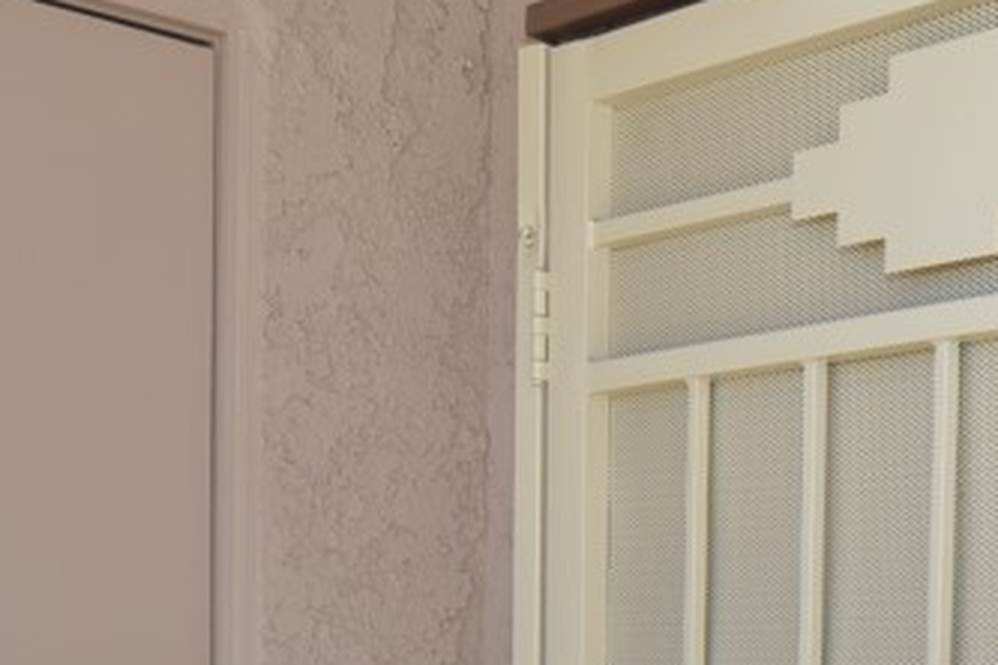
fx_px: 2024
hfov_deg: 25.3
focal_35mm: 73
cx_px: 1157
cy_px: 977
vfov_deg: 17.0
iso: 100
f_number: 5.6
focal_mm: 10
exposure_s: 1/125
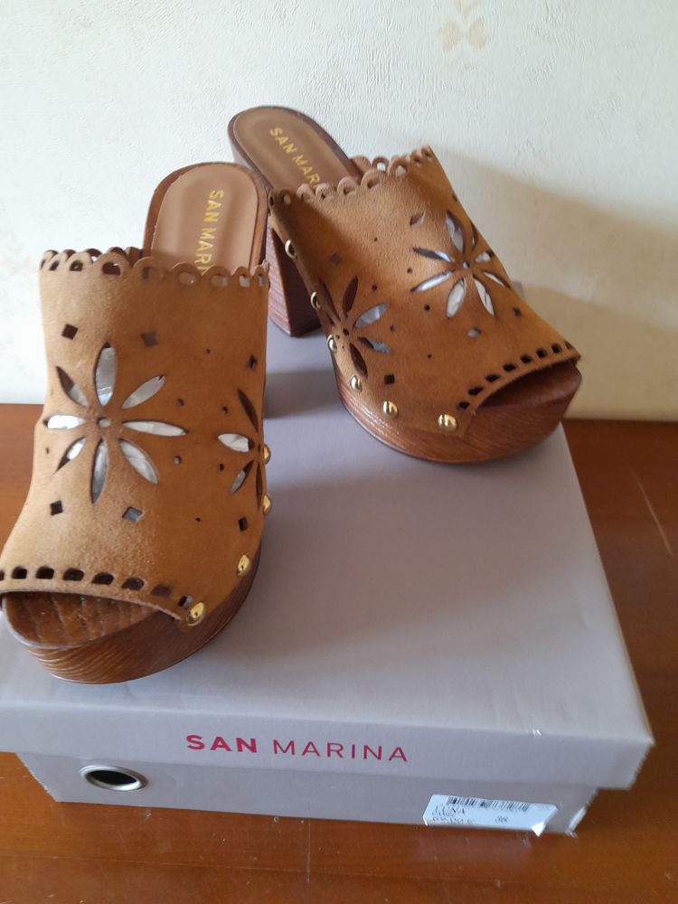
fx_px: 653
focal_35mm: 25
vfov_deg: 69.4
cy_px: 452
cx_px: 339
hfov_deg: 54.9
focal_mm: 4.6
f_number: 2
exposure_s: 1/50
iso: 250
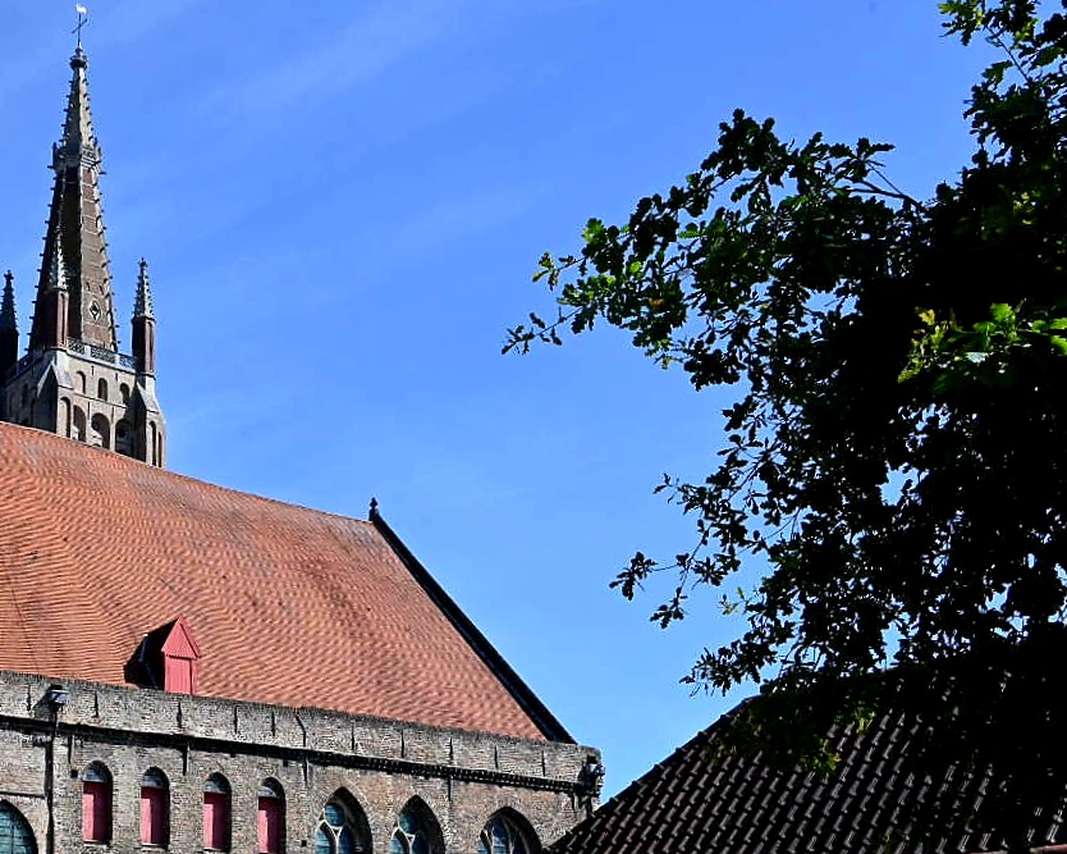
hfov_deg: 36.5
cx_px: 119
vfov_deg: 31.0
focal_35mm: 48
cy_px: 620
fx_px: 1516
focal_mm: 28
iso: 1600
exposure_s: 1/1000
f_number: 16
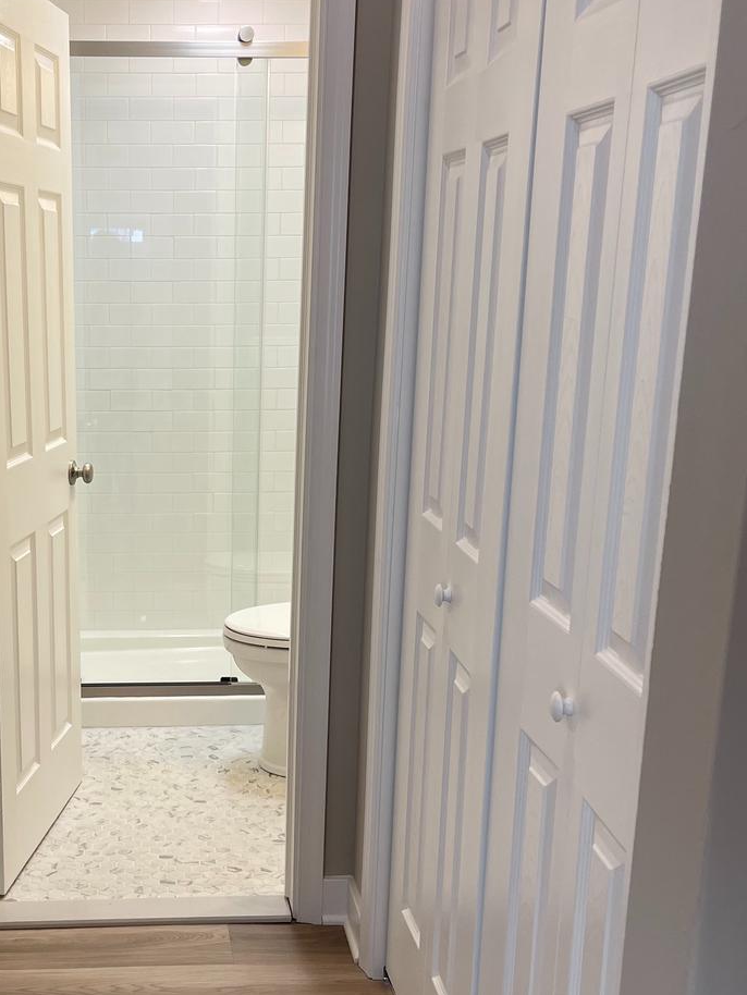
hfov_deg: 33.4
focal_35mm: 42
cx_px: 155
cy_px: 600
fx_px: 1208
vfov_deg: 44.5
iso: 125
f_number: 1.6
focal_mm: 5.1
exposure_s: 1/120
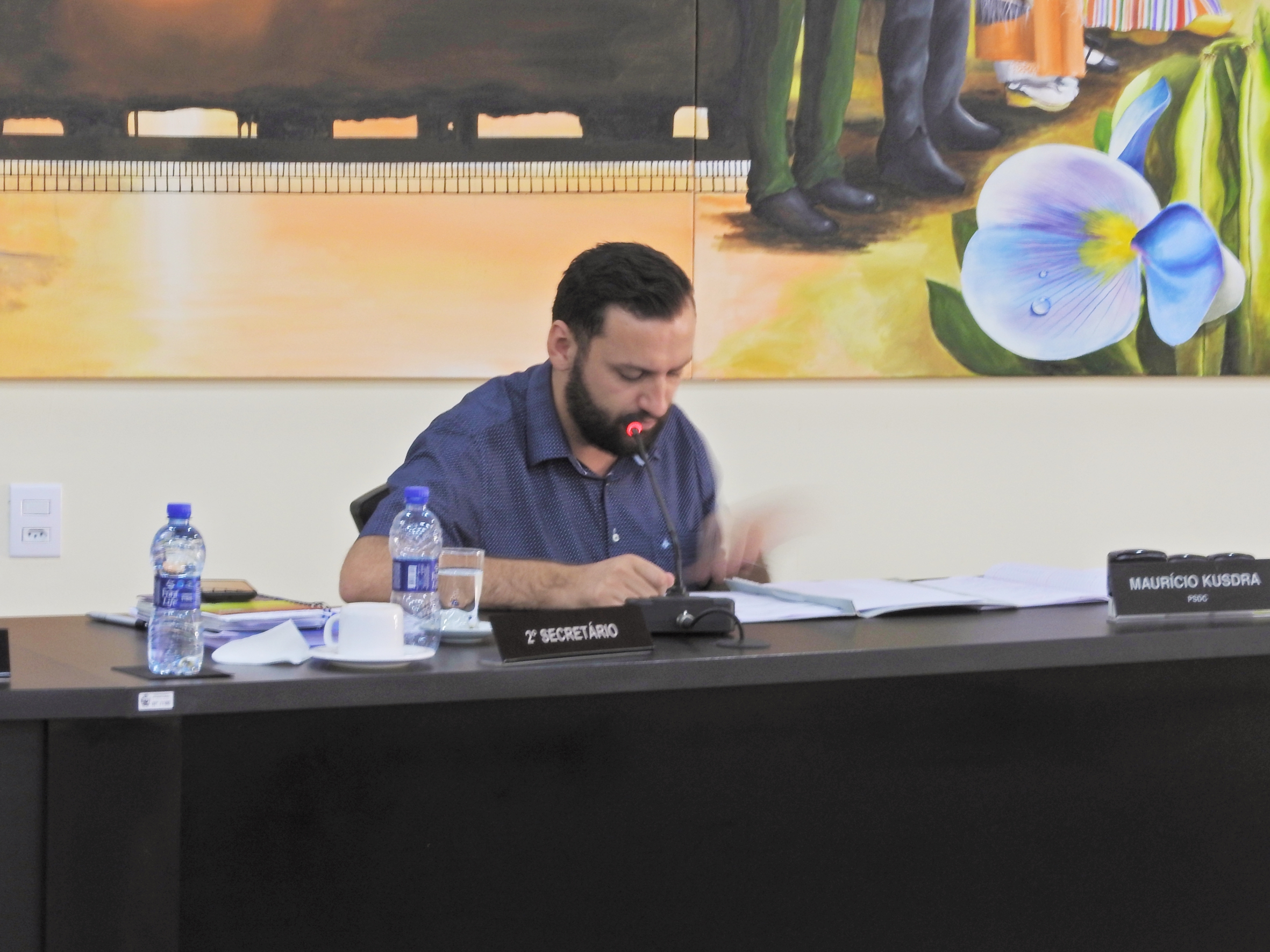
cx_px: 635
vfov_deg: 6.8
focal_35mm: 220
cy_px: 476
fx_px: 8072
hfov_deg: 9.0
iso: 100
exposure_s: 1/2
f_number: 7.6
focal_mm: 39.4
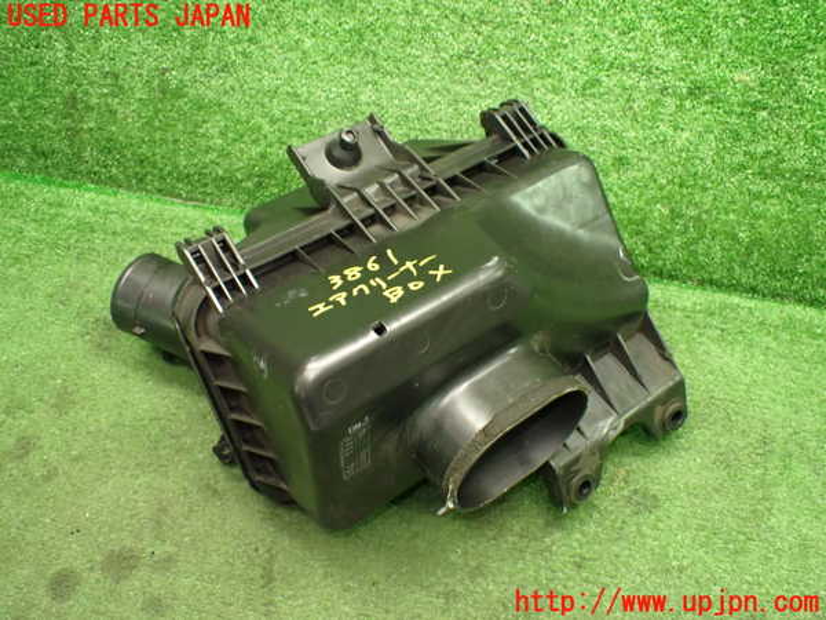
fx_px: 716
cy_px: 310
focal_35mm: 30
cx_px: 413
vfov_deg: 46.8
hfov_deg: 60.0
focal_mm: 5.4
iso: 800
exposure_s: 1/50
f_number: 2.3
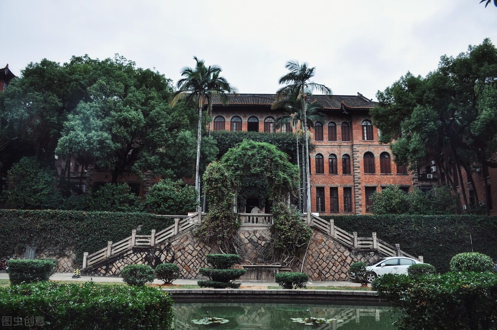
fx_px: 372
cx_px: 248
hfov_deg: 67.4
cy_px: 165
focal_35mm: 27
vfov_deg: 47.8
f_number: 5.6
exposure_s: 1/30
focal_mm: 18
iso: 200
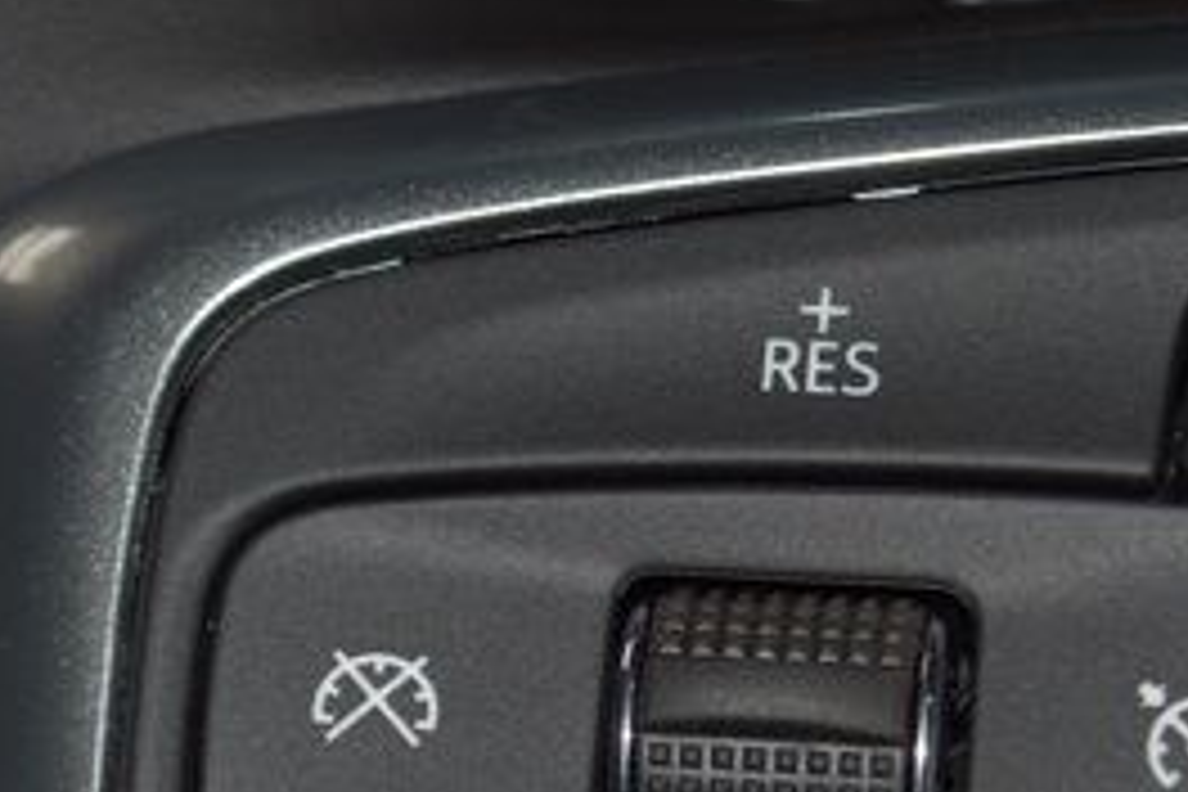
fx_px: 6607
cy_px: 709
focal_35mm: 200
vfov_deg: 6.8
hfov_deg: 10.3
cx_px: 666
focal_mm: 55
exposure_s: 1/60
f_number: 8
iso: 100
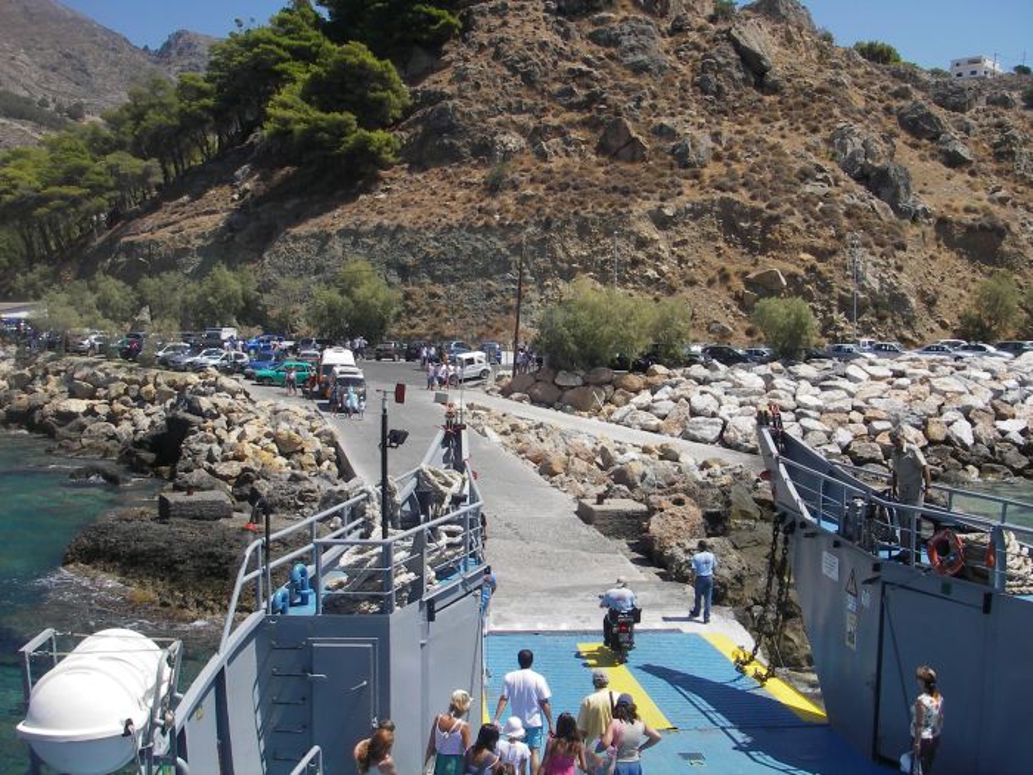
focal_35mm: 38
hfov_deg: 49.0
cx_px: 516
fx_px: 1134
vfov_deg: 37.7
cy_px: 388
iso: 50
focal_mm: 6.3
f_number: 6.6
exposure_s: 1/200
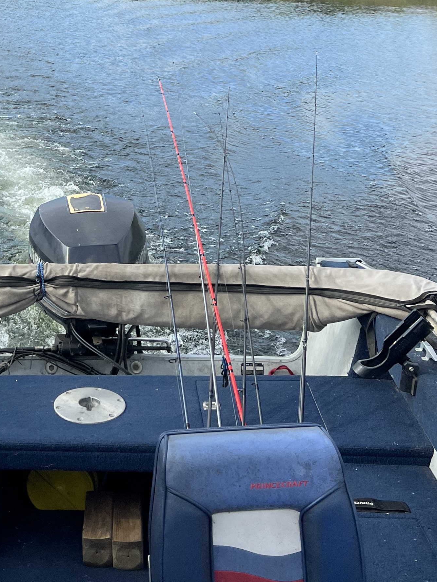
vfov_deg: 30.8
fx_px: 993
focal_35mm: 59
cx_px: 26
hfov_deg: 24.0
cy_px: 28
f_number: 1.5
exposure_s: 1/2252
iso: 50
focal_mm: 5.7
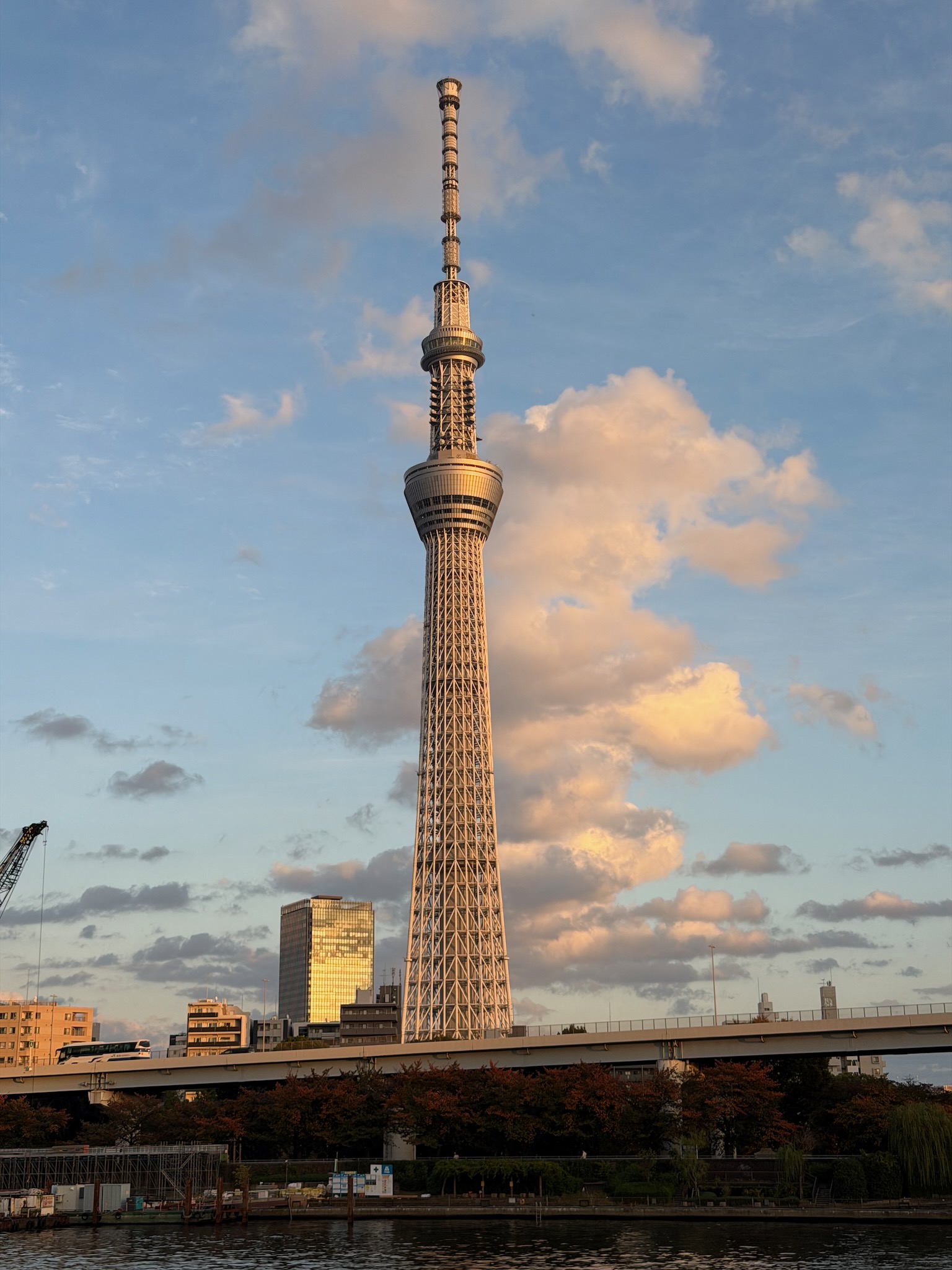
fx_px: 1760
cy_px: 635
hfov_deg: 30.3
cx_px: 476
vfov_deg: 39.7
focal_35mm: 48
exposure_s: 1/1429
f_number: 1.78
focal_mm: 6.76
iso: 64
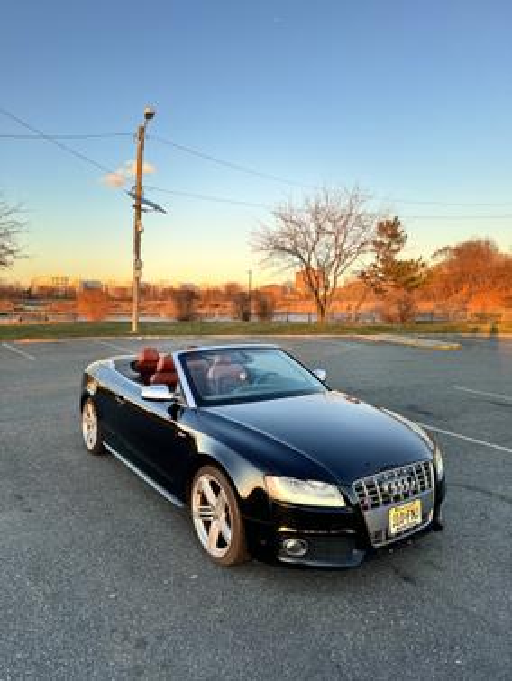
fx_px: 473
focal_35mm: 24
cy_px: 340
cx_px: 256
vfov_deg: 71.6
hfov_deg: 56.9
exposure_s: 1/171
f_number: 1.78
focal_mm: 6.86
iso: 80
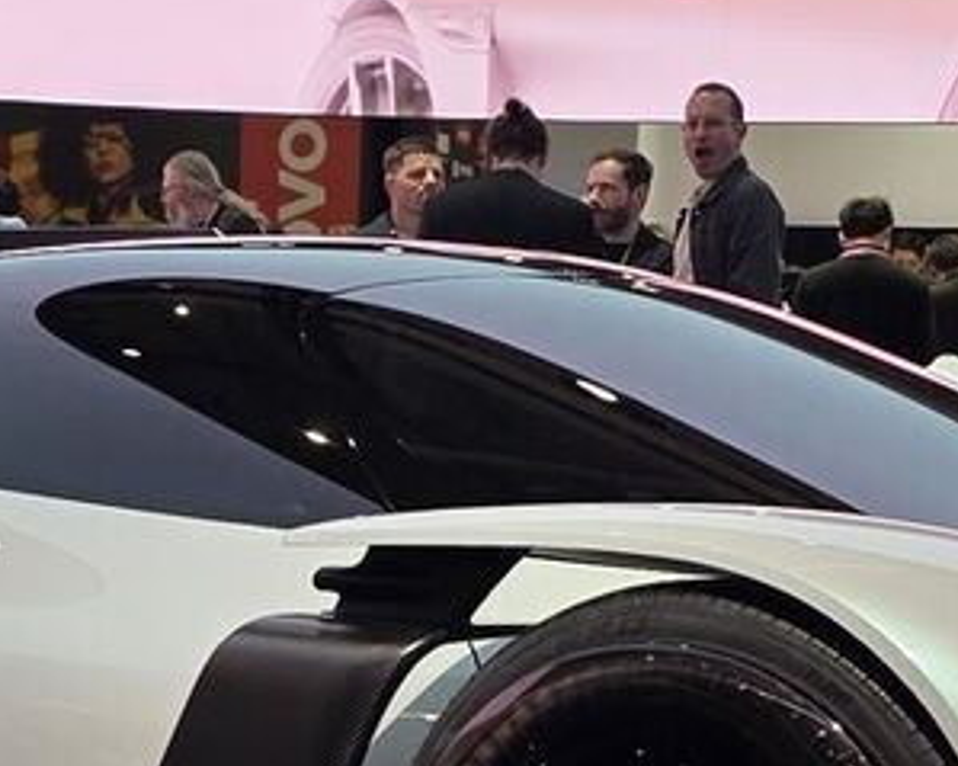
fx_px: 4082
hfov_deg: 13.3
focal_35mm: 144
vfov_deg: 10.6
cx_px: 141
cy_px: 772
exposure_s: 1/180
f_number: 1.7
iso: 80
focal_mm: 6.3
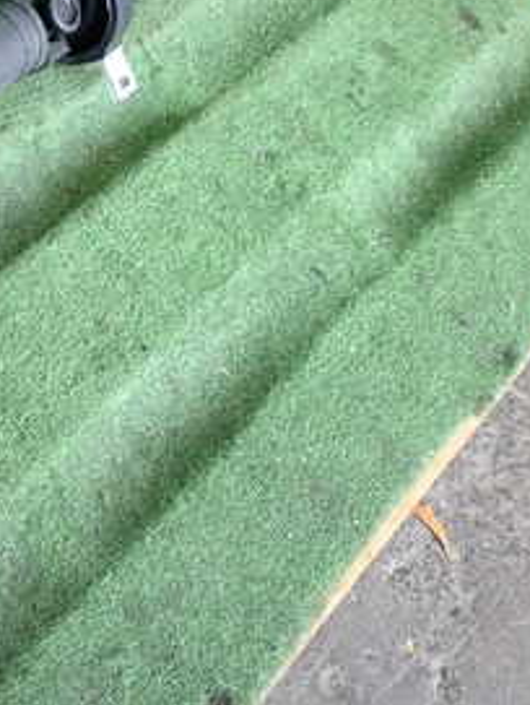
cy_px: 190
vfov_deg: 23.1
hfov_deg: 16.4
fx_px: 1711
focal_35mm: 84
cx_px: -200
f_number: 2.7
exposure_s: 1/125
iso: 320
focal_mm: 6.83
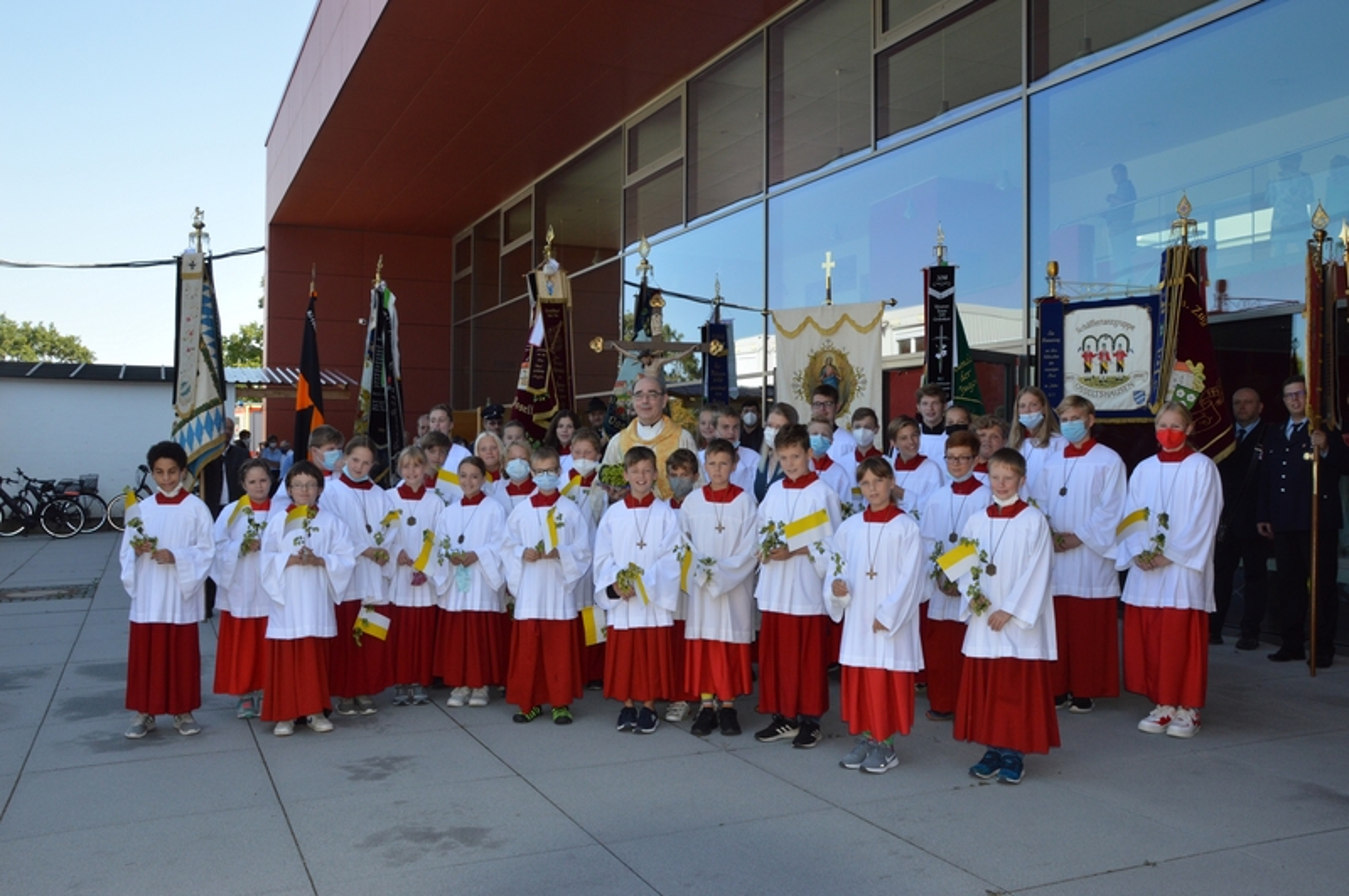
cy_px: 448
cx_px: 674
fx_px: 1236
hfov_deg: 57.3
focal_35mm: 33
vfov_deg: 39.9
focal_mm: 22
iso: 400
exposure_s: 1/200
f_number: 11
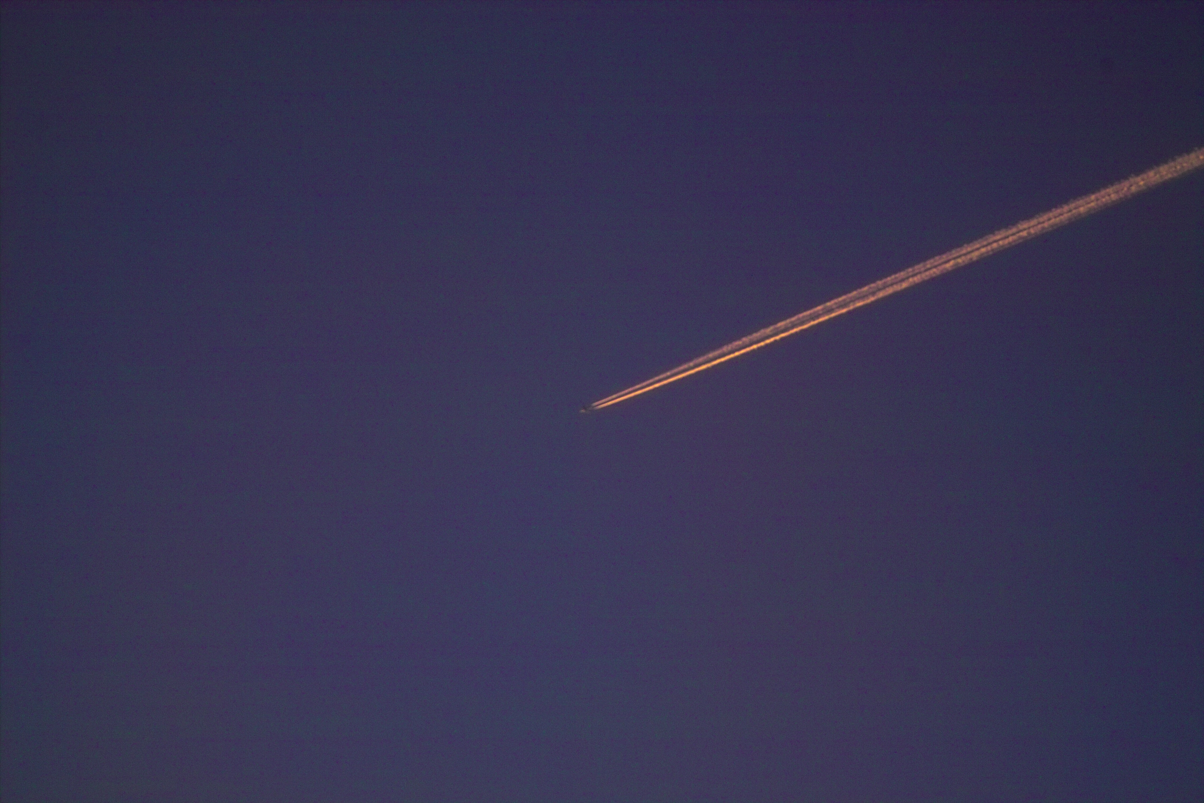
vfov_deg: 7.7
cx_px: 602
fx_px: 5986
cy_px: 402
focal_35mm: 179
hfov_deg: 11.5
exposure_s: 1/350
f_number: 2.8
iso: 100
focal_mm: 105
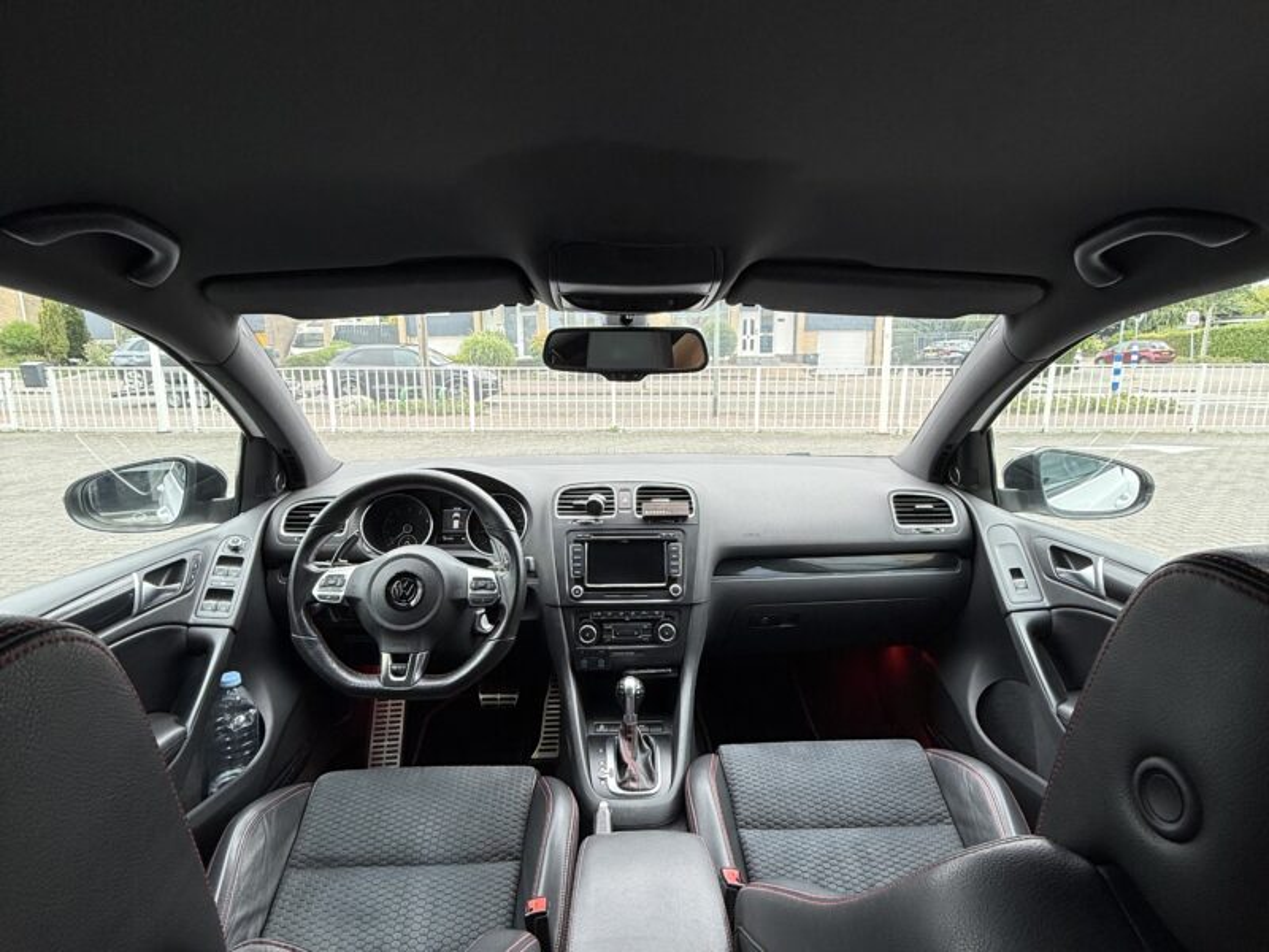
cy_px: 476
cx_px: 634
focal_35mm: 14
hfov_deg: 102.1
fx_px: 513
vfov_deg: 85.7
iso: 50
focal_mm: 2.22
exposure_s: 1/152
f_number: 2.2
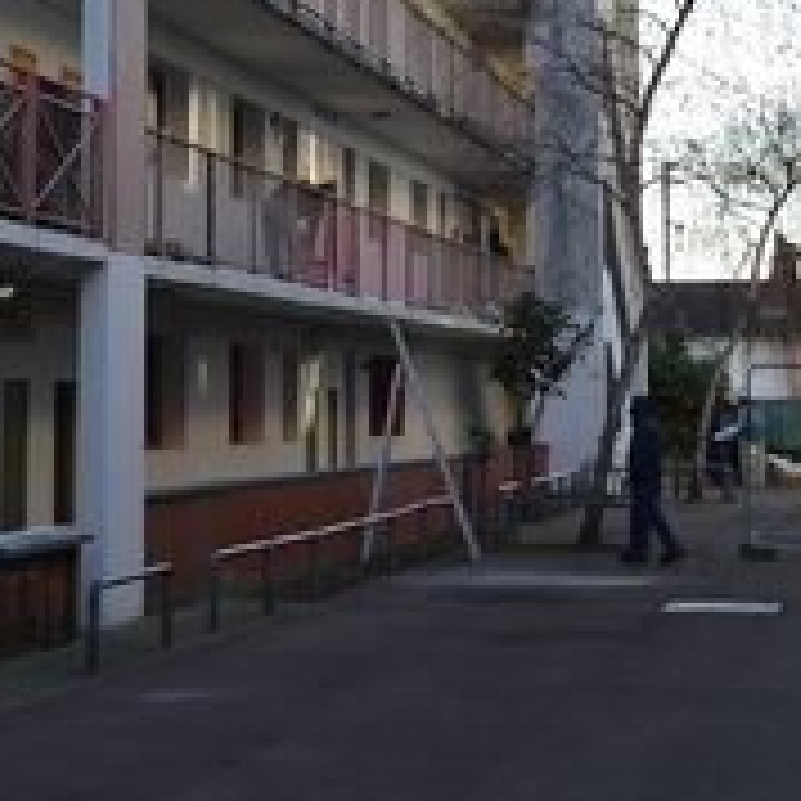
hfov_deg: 19.5
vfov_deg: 19.0
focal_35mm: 89
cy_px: -7
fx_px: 2330
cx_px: 468
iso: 100
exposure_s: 1/125
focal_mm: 18
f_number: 5.6
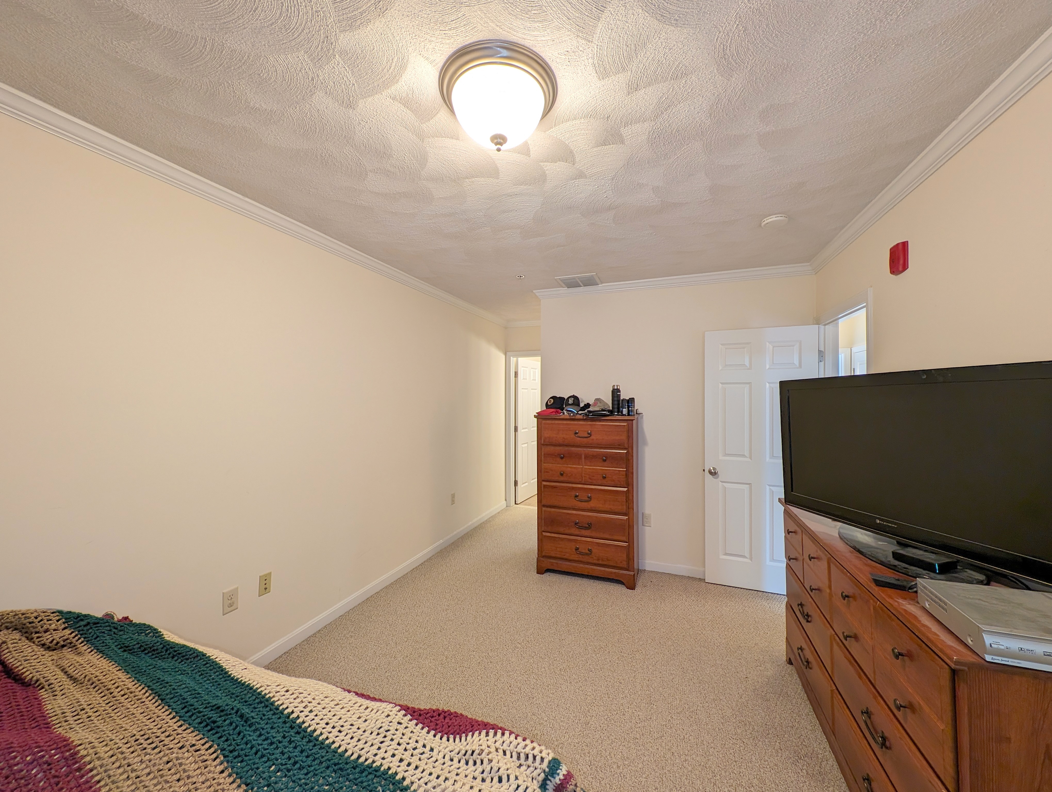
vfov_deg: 94.6
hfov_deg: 110.5
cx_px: 526
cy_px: 396
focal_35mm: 12
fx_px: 365
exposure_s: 1/24
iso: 47
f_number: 1.95
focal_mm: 2.23
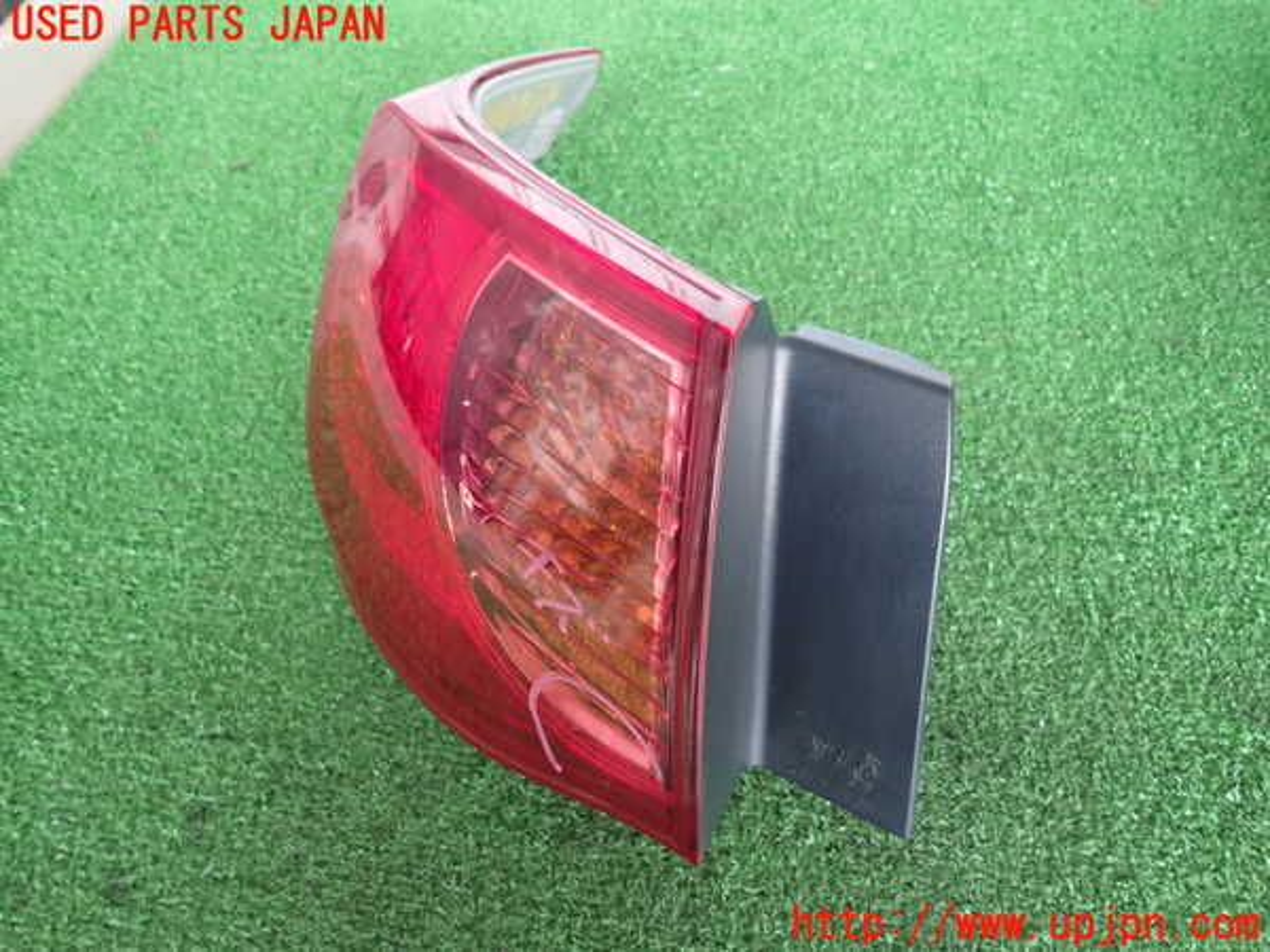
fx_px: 917
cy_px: 476
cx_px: 635
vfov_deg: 54.9
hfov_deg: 69.4
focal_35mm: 25
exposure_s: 1/50
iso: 200
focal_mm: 4.5
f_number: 2
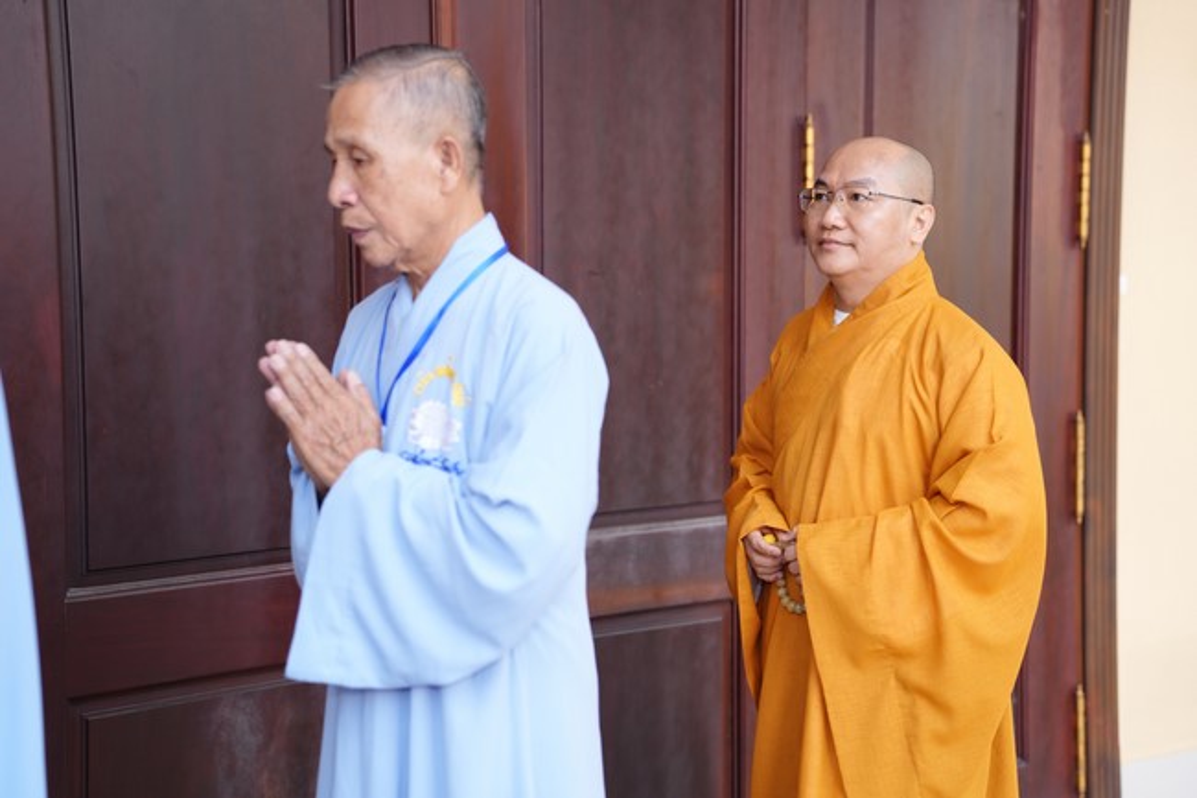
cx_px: 598
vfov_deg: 24.2
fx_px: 1861
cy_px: 399
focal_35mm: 56
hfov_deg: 35.6
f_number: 2.5
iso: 160
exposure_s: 1/160
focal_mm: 56
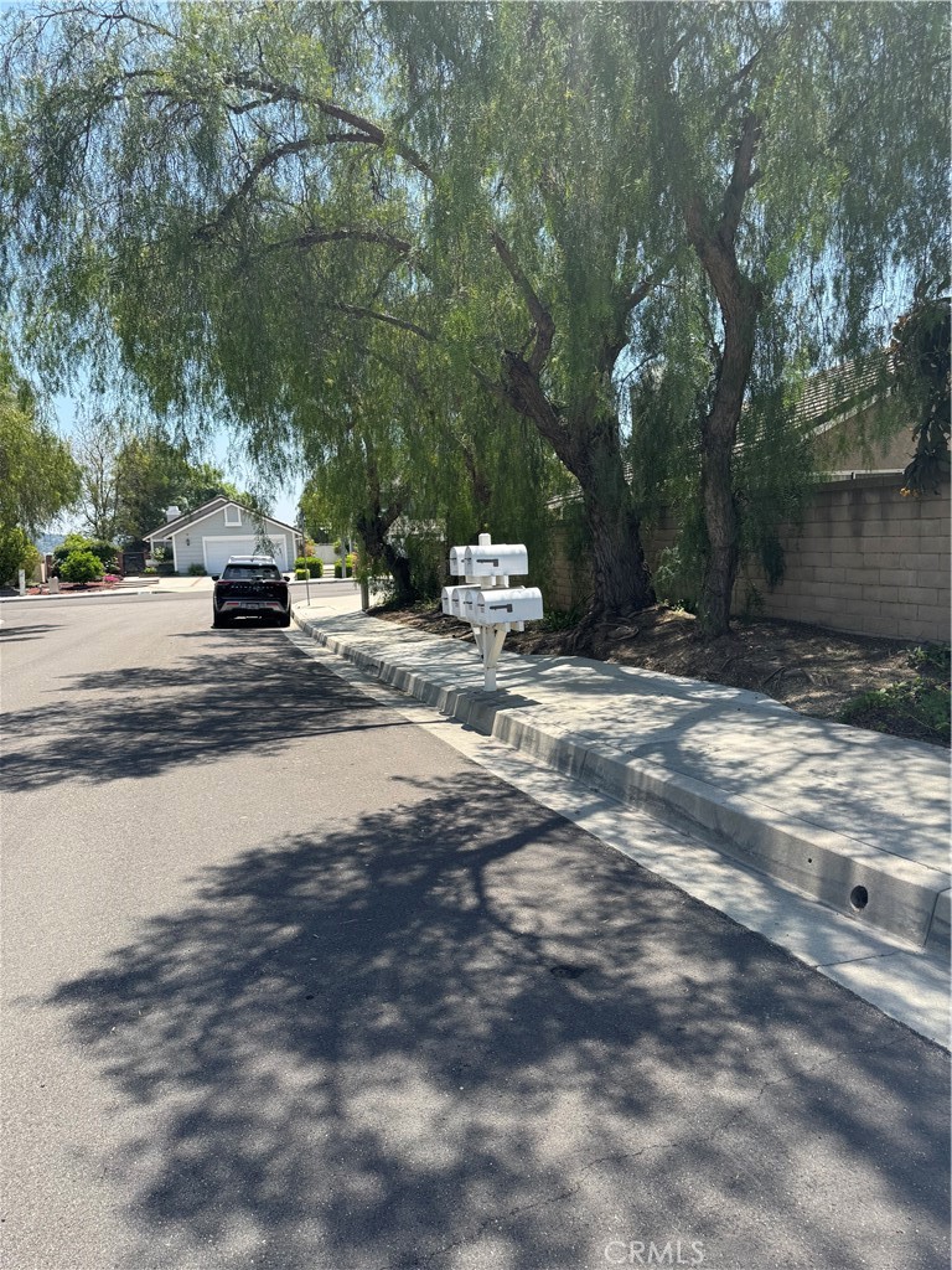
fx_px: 880
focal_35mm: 24
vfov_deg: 71.6
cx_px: 476
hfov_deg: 56.8
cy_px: 635
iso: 80
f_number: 1.78
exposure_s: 1/2252
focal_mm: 6.76
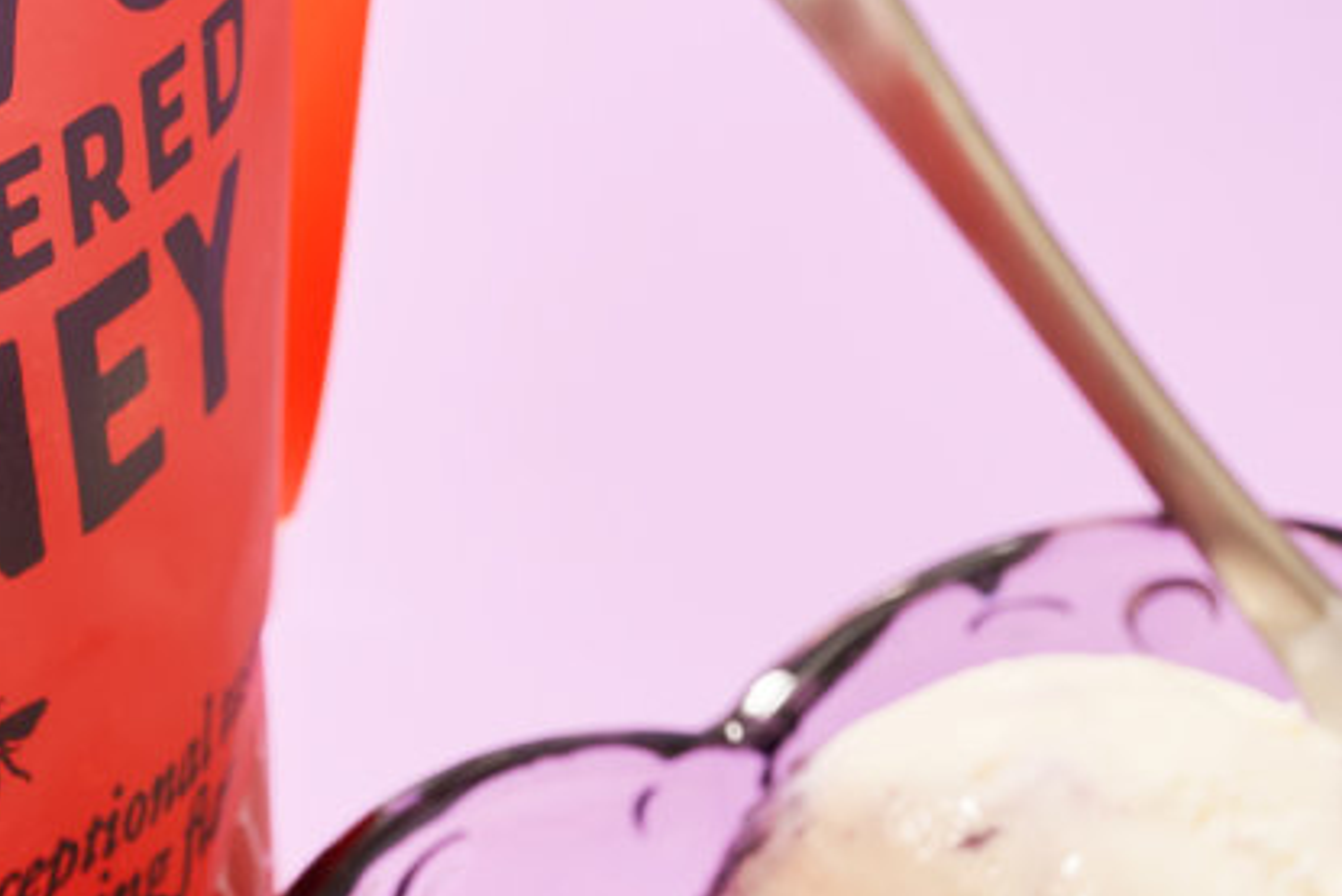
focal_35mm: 415
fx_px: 15475
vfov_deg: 3.3
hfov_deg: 5.0
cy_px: 442
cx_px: 504
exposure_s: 1/160
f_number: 10
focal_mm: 105
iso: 100
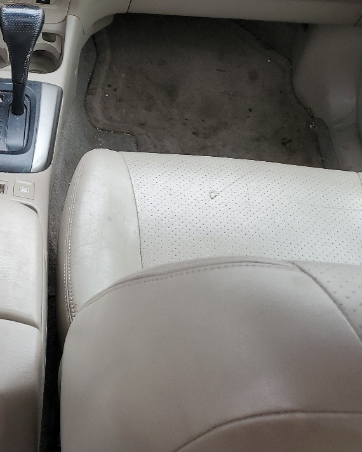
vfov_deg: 31.9
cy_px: 73
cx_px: -2
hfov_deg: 25.4
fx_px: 763
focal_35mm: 57
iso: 50
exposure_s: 1/185
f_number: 1.5
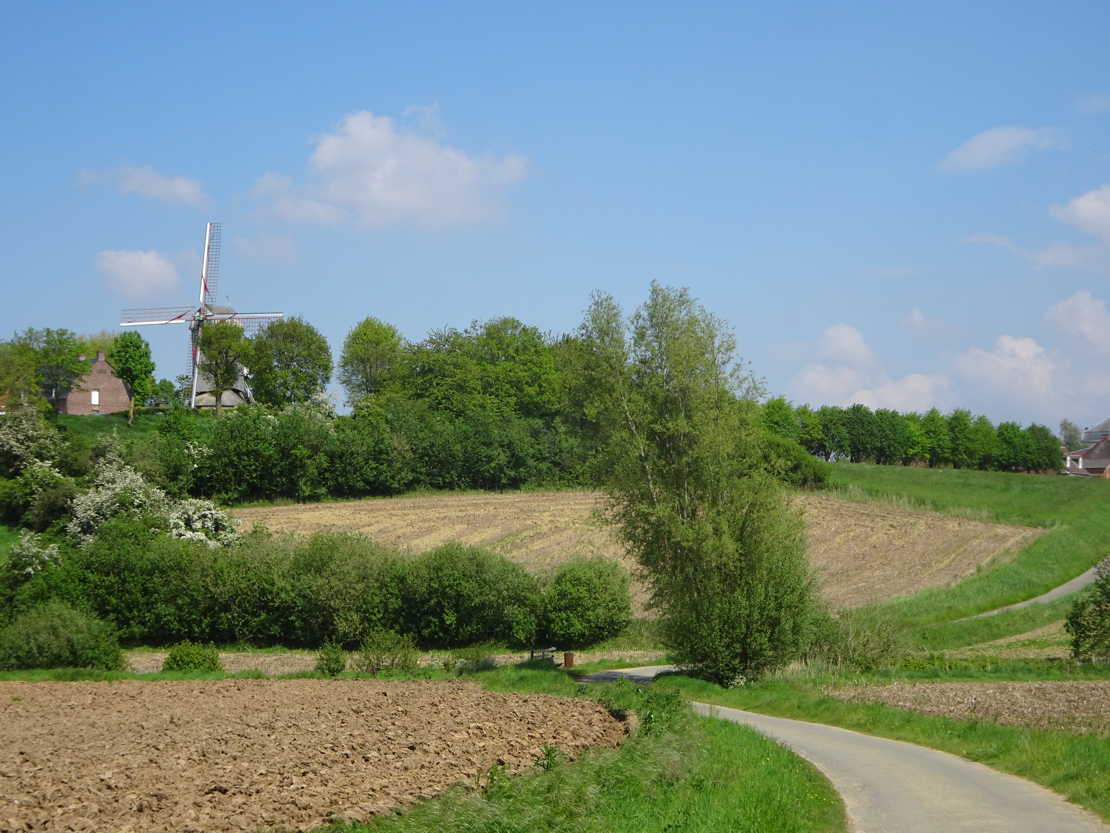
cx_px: 555
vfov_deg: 20.2
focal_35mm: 73
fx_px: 2341
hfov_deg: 26.7
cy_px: 416
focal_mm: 12.42
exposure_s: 1/500
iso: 80
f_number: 5
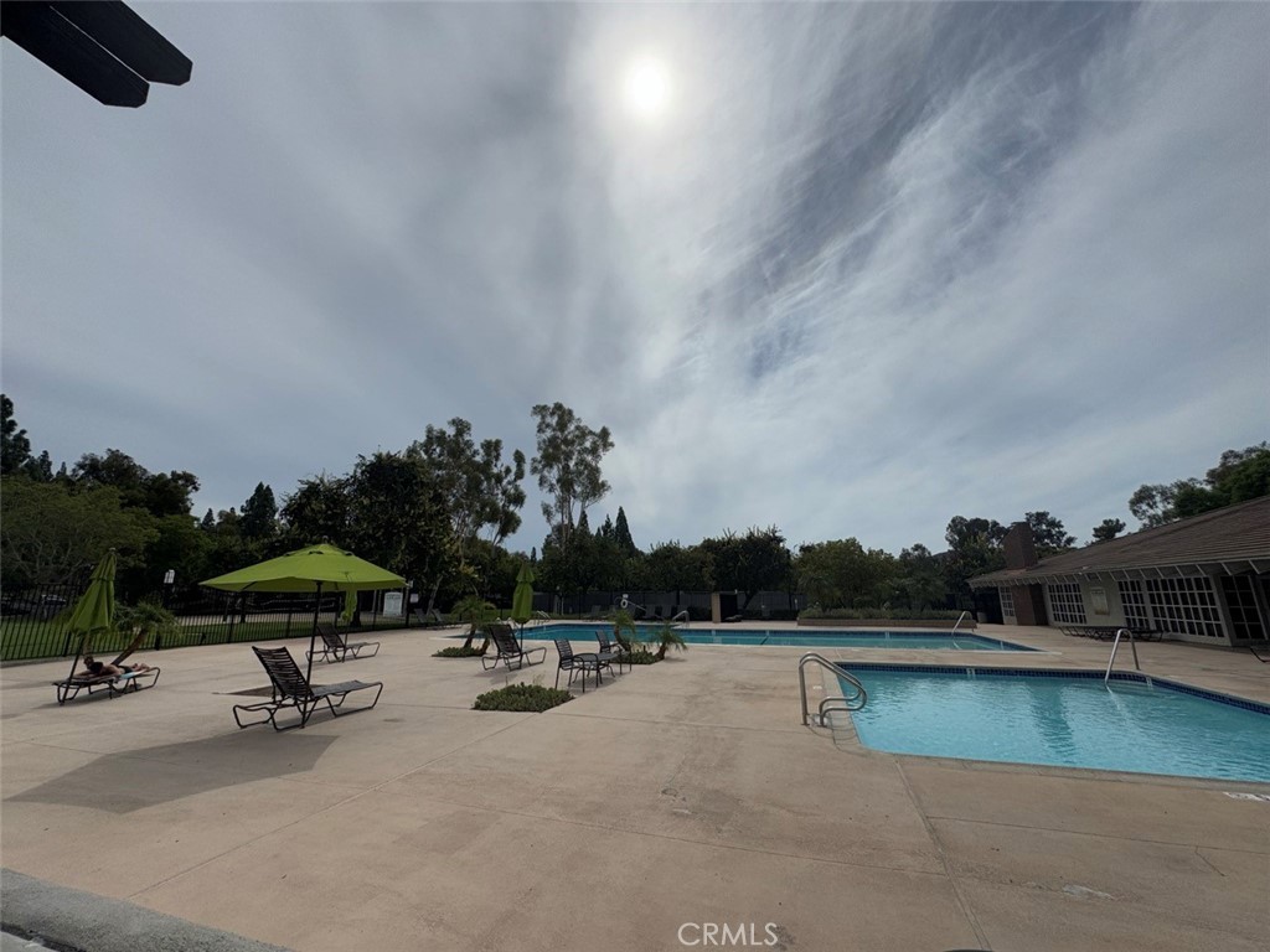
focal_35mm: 14
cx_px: 635
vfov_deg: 85.7
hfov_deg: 102.1
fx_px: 514
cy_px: 476
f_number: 2.2
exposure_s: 1/4630
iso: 32
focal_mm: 2.22
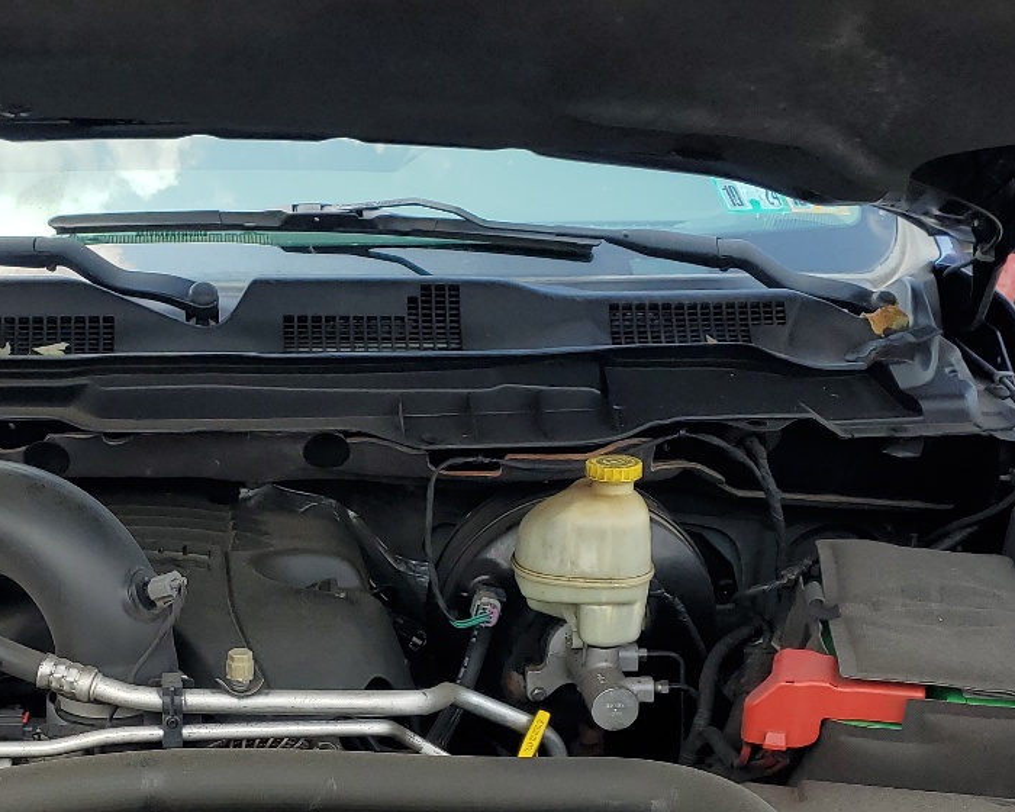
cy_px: 661
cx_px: 206
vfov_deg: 25.7
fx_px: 1742
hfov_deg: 31.6
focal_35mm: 58
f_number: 1.5
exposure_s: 1/909
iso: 50
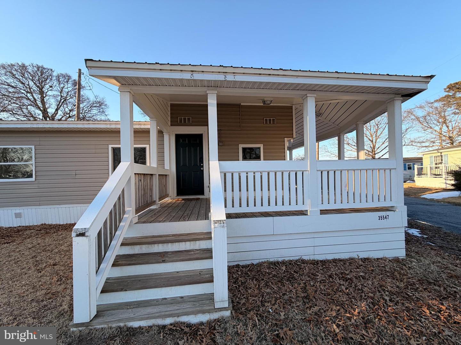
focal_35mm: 14
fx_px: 186
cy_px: 172
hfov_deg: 102.1
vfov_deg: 85.7
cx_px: 230
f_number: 2.2
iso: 50
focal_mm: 2.22
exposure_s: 1/502
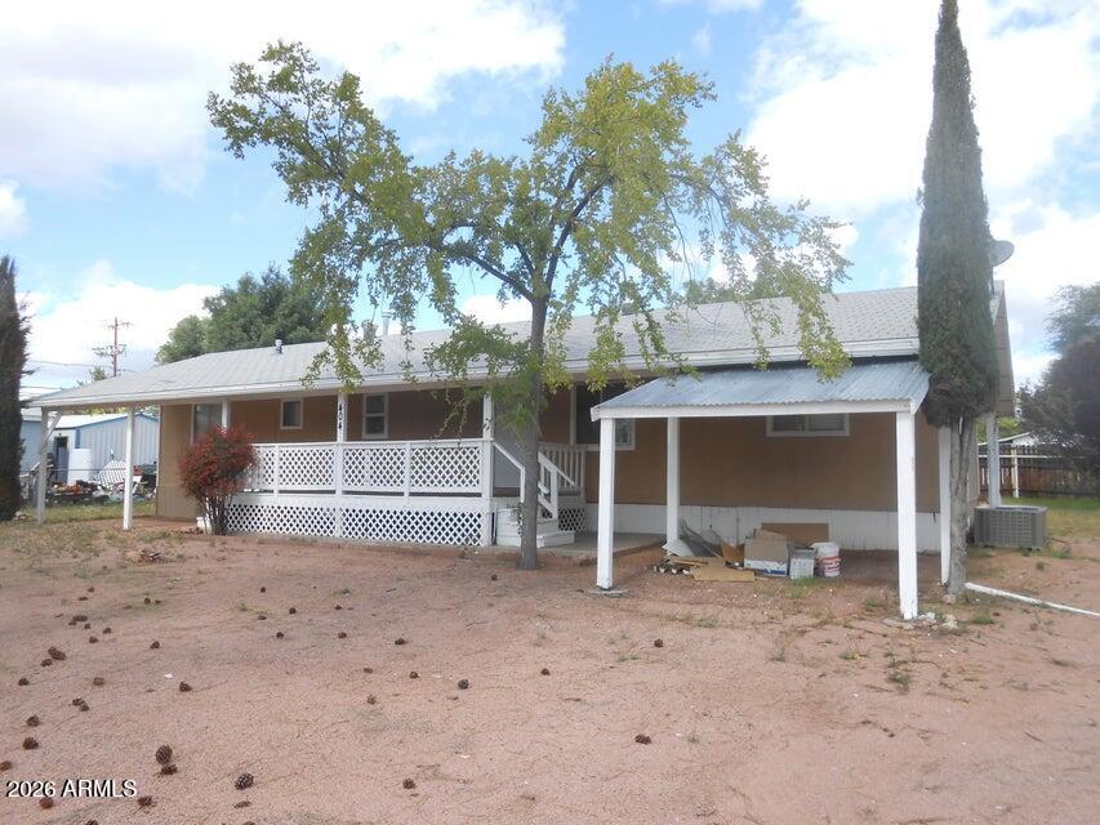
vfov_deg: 53.1
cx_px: 550
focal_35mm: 26
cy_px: 412
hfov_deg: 67.3
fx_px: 826
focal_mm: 4.6
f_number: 3.5
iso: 80
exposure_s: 1/400
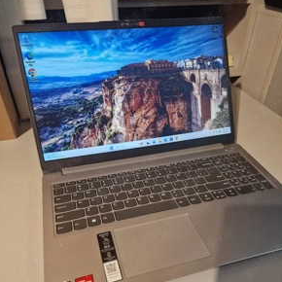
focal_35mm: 28
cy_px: 189
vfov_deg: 56.1
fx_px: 258
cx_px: 144
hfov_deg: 57.3
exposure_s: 1/100
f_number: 1.8
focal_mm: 6.4
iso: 800
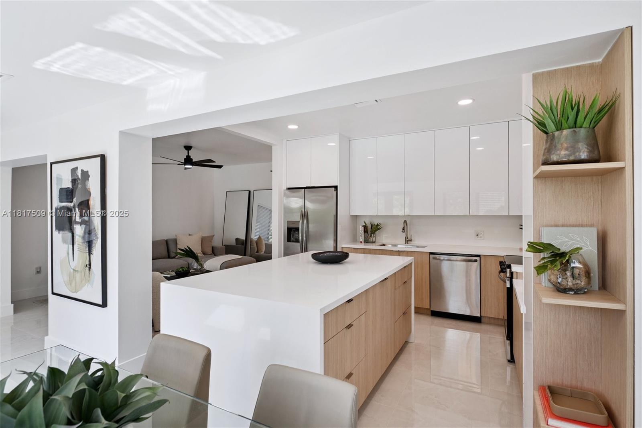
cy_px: 214
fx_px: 321
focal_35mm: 18
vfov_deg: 67.4
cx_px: 321
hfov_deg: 90.0
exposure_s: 1/60
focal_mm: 18
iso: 250
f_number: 7.1
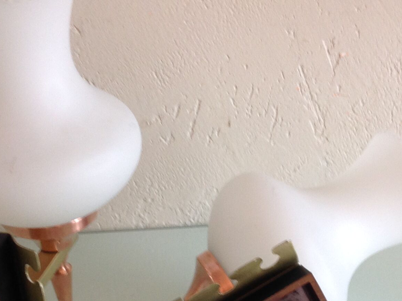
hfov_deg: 25.0
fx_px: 905
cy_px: 280
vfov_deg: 18.5
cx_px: 240
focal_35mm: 78
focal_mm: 4.28
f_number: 2.4
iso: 64
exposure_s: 1/15
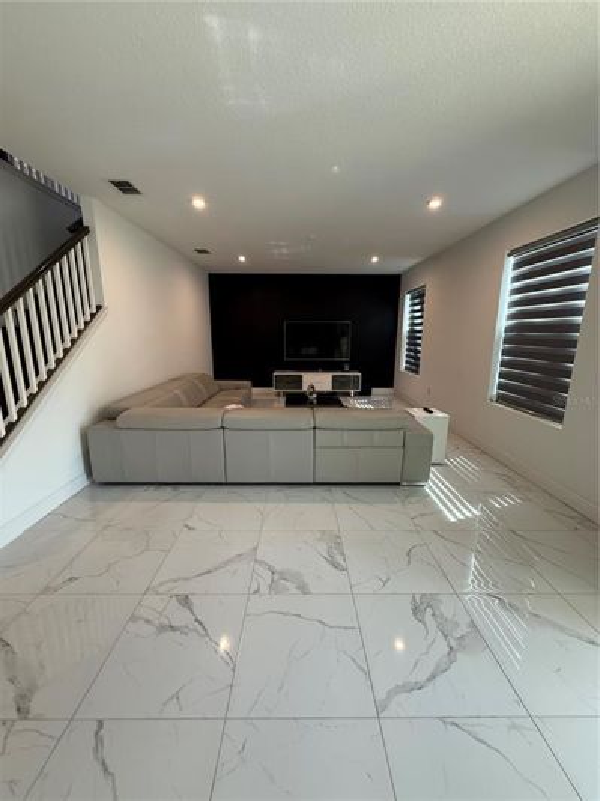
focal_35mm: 14
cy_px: 400
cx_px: 300
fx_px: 324
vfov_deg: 102.1
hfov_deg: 85.7
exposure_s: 1/120
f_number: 2.2
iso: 320
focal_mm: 2.22
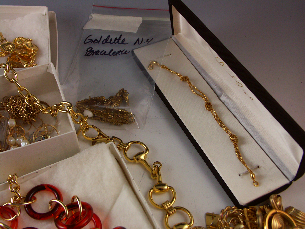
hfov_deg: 44.8
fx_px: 370
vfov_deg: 34.3
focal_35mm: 42
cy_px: 114
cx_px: 152
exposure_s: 1/80
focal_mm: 10.71
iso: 100
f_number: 3.5
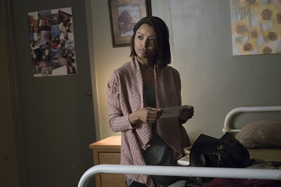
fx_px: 546
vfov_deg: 19.5
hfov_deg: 28.8
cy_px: 94
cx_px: 140
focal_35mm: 70
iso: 8000
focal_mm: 70
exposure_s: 1/50
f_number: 4
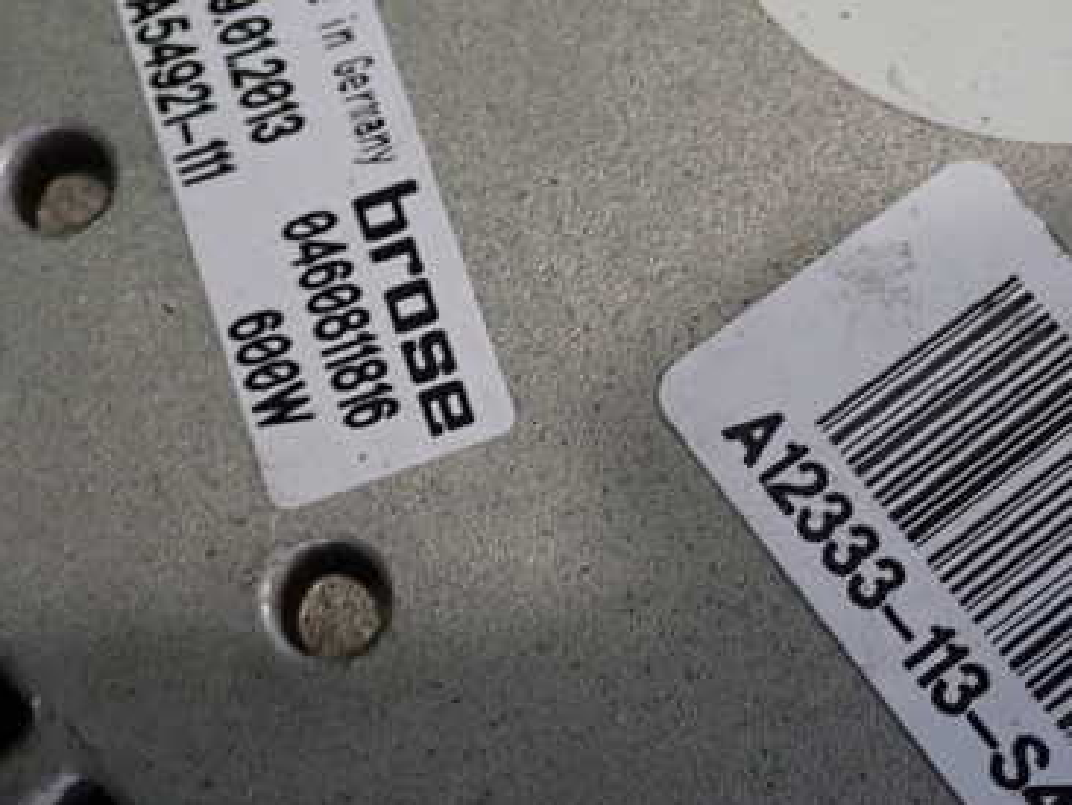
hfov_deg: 25.2
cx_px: 732
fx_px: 2386
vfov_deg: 19.1
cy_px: 307
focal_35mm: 77
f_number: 3.1
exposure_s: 1/50
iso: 400
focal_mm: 8.4
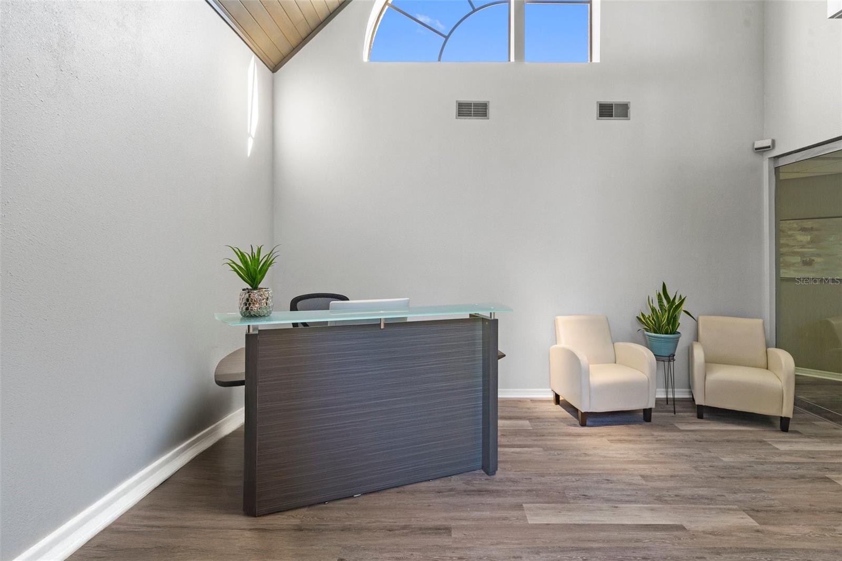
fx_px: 398
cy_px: 280
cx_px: 421
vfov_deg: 70.4
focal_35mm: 17
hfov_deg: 93.3
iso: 320
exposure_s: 1.6
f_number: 8
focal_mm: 17
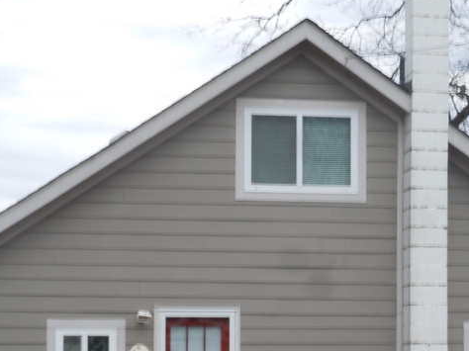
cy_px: 276
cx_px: 297
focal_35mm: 125
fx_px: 1693
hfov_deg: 15.8
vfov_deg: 11.8
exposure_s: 1/100
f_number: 5.2
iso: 100
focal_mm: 13.2
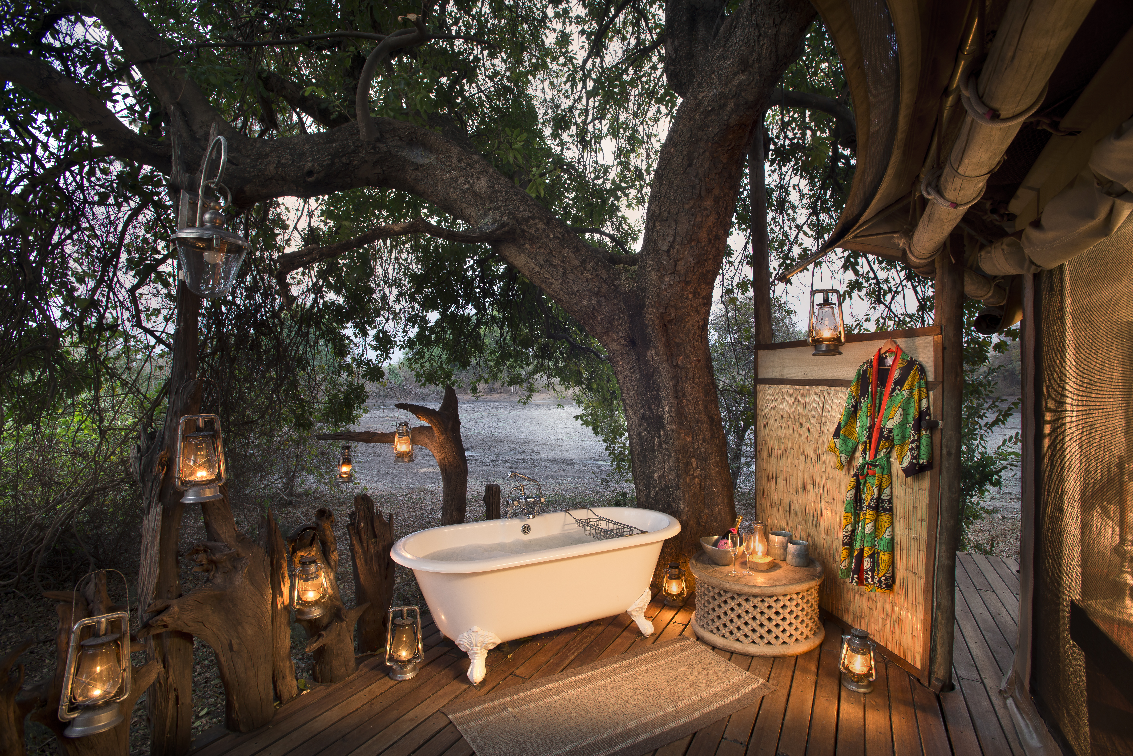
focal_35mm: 17
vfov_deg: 70.5
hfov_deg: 93.3
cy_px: 378
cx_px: 566
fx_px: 535
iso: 200
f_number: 8
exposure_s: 3
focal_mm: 17
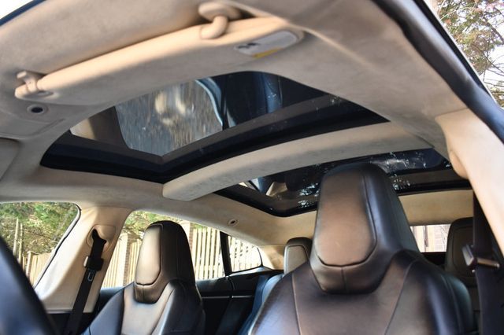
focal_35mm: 30
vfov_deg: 43.6
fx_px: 420
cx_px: 252
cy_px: 168
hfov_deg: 62.0
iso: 900
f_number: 3.8
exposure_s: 1/125
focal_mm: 20
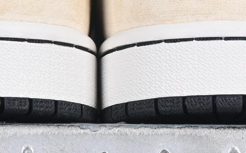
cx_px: 86
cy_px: -111
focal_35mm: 365
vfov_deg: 3.6
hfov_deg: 5.8
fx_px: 2446
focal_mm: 50
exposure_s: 1/80
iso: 160
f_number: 8
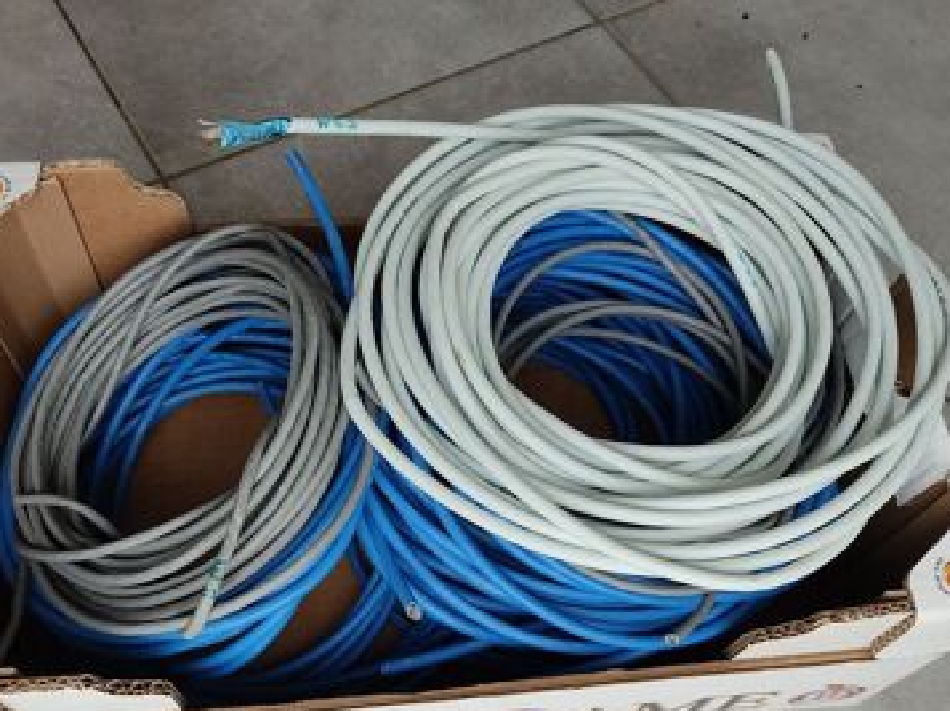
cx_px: 458
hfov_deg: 52.7
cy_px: 477
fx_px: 960
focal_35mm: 35
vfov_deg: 40.1
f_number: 1.79
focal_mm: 4.74
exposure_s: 1/100
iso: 166
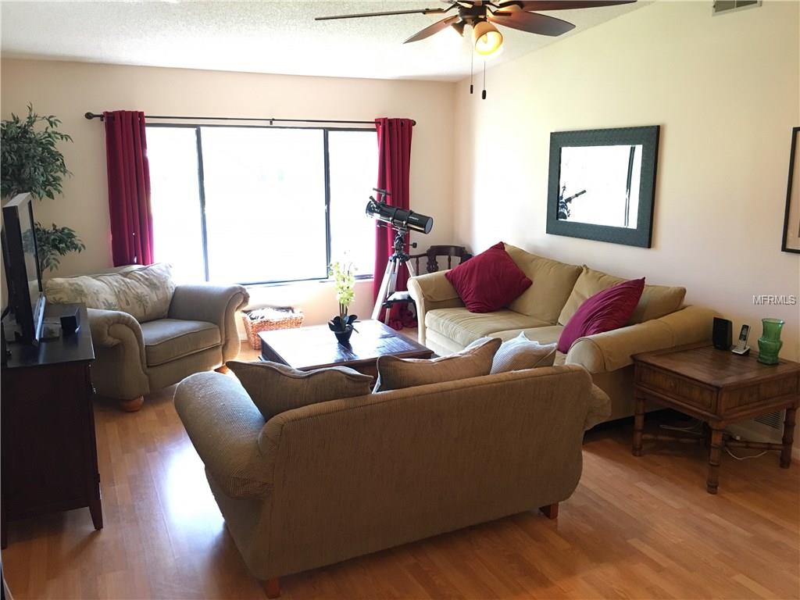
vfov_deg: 48.2
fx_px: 670
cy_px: 300
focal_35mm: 29
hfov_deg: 61.7
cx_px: 400
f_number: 2.2
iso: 160
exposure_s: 1/30
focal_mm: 4.15
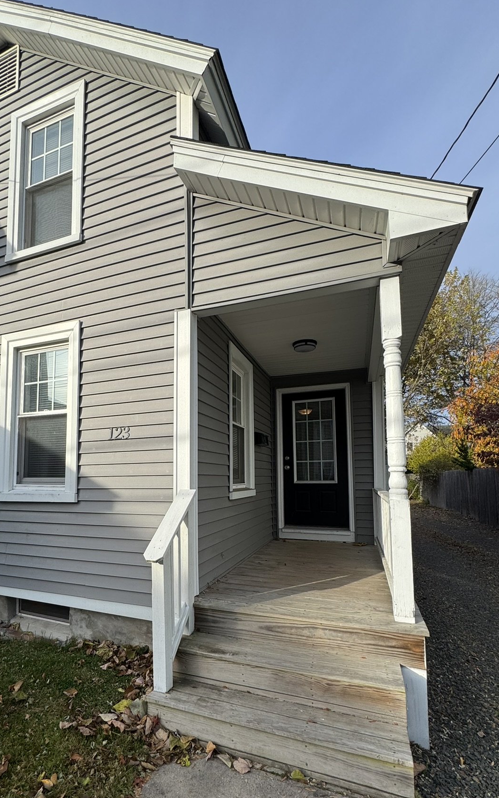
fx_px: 392
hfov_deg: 64.2
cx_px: 192
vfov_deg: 90.6
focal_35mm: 18
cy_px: 450
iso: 50
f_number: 2.2
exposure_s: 1/1178
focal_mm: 2.22
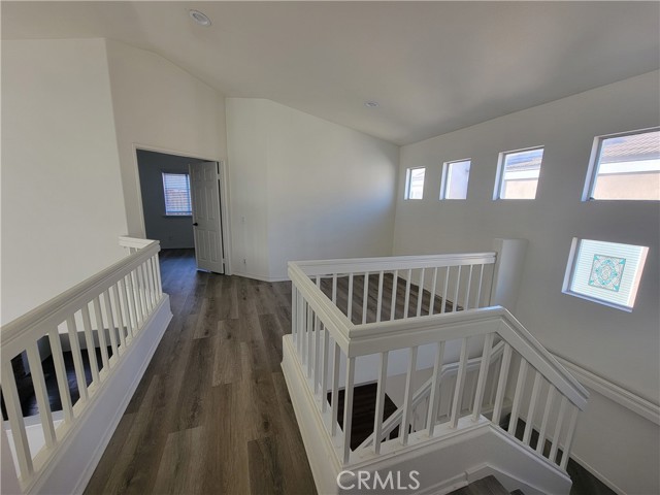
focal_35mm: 13
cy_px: 248
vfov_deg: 89.9
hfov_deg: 106.2
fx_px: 248
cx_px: 330
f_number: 2.2
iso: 64
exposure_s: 1/120
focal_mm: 2.2
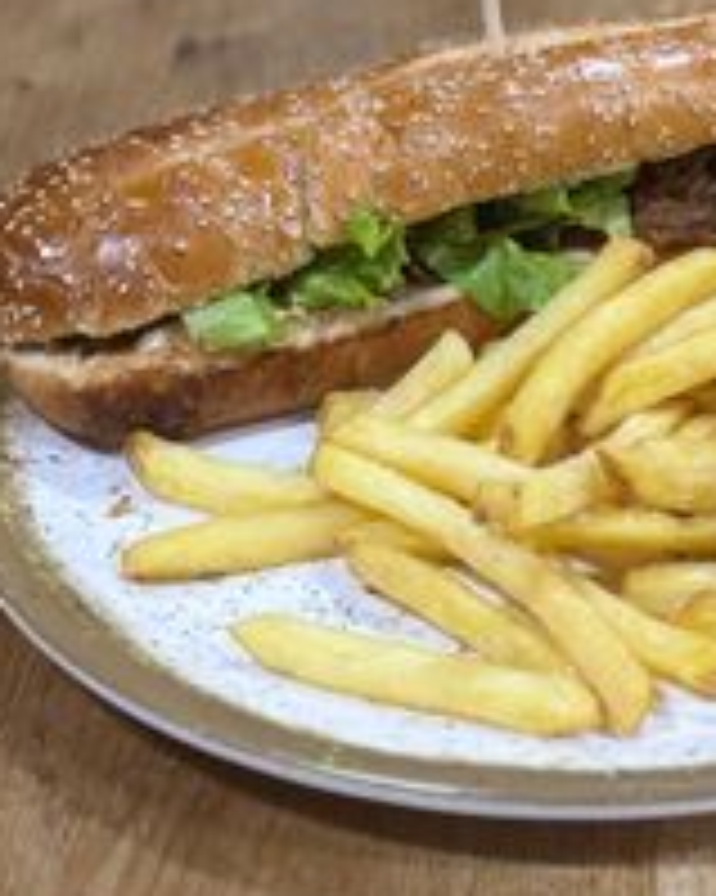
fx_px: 2889
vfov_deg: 17.6
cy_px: 259
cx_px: 621
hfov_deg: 14.0
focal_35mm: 109
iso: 160
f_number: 1.6
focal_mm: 5.96
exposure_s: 1/33
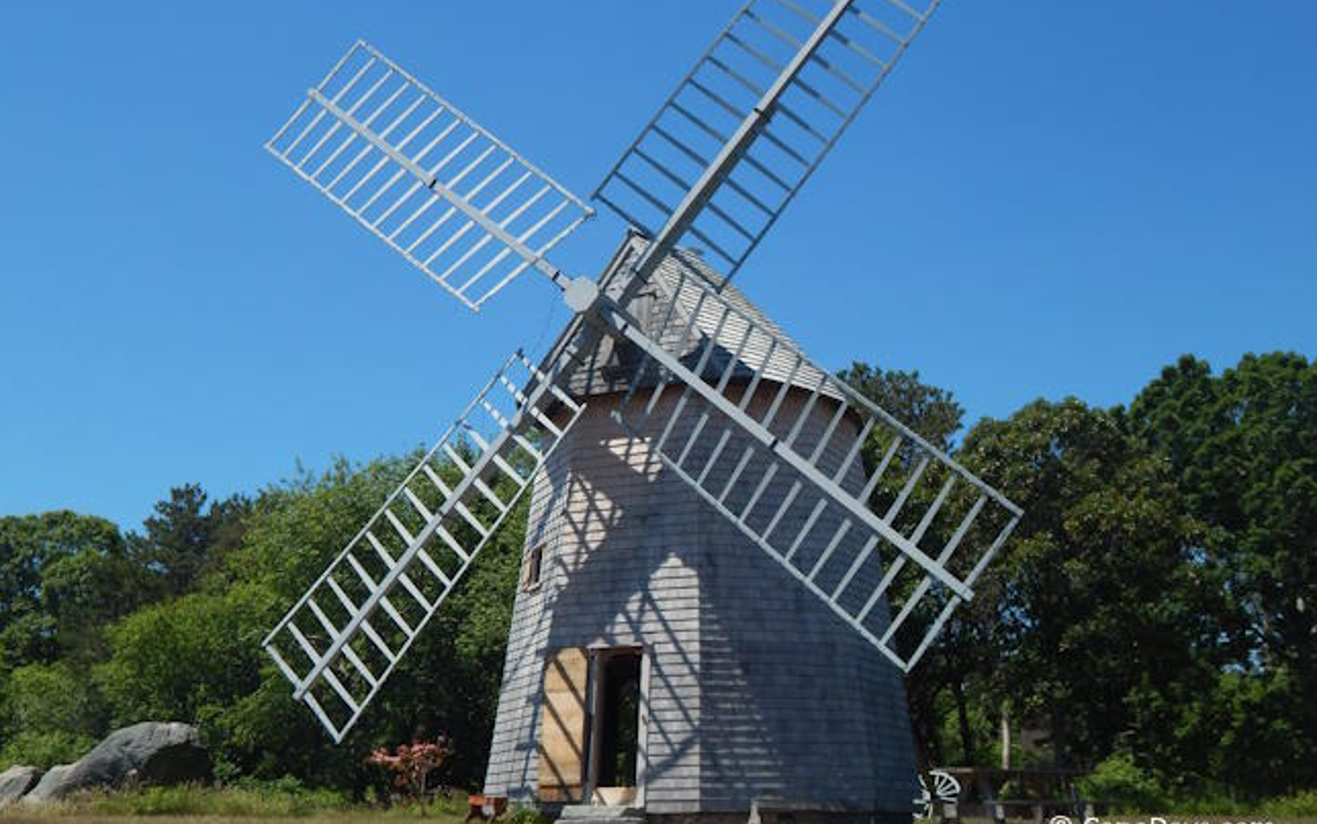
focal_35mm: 46
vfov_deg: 28.0
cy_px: 360
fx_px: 1652
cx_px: 658
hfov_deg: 43.5
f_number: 3.6
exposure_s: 1/1500
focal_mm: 7.7
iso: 125
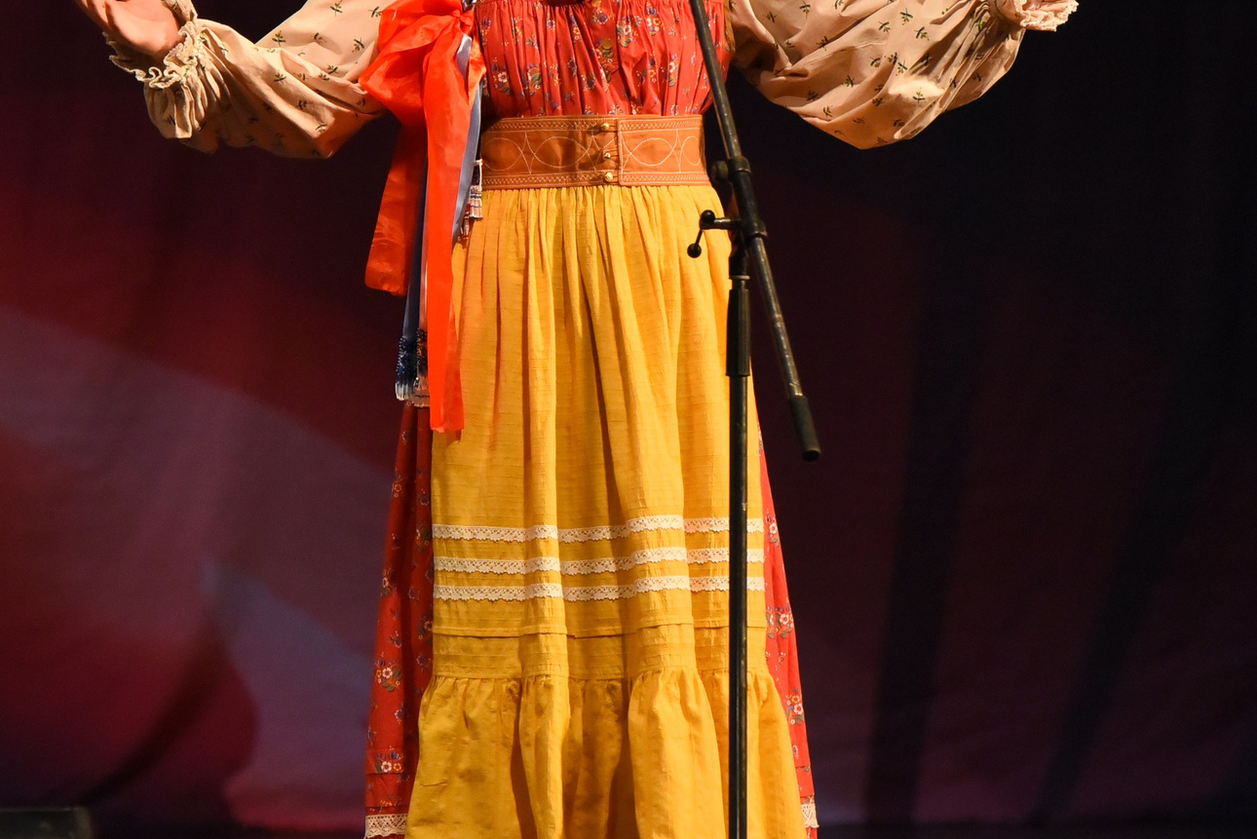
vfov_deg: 3.5
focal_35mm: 397
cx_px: 508
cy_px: 297
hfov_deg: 5.2
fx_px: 13866
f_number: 3.5
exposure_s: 1/640
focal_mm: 200
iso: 5000
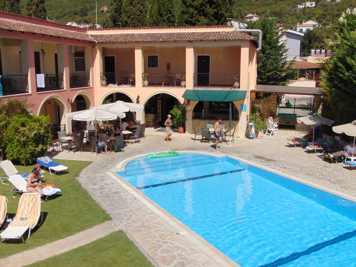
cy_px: 134
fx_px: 360
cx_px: 178
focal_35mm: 35
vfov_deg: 40.7
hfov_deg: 52.6
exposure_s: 1/320
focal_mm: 6.3
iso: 80
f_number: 8.3
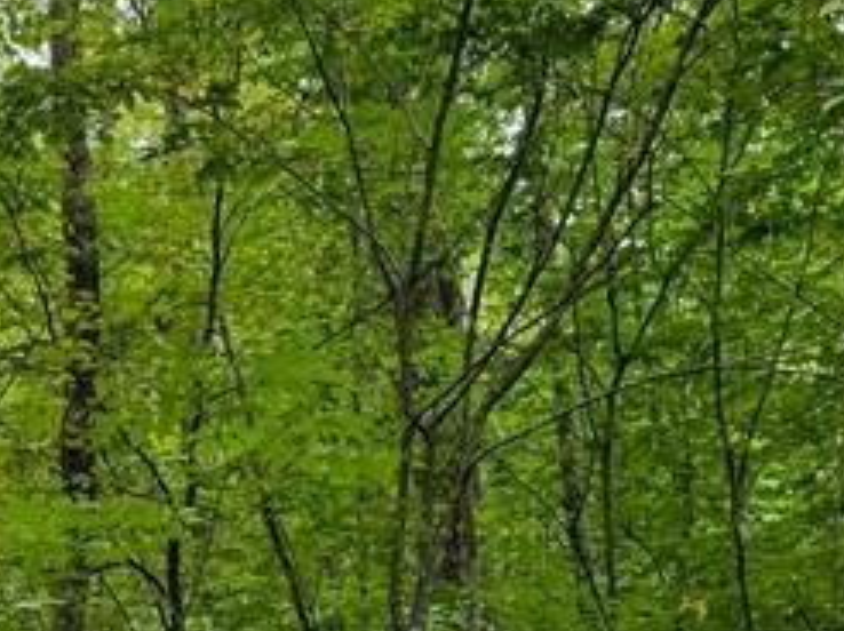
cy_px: 466
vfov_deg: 14.7
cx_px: -336
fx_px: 2436
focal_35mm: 100
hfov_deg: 18.0
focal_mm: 6.76
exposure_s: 1/171
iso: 100
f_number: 1.78
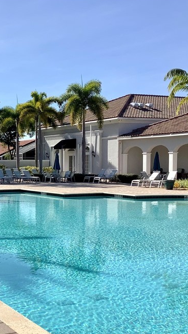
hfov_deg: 21.5
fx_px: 470
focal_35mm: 53
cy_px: 189
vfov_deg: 39.1
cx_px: -19
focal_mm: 3.3
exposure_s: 1/2037
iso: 25
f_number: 2.4
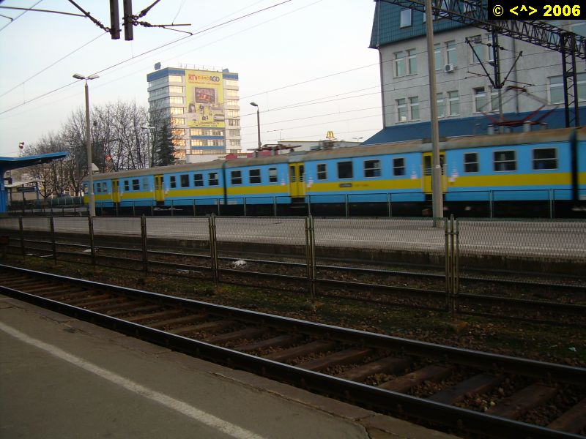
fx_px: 643
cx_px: 293
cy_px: 220
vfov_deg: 37.7
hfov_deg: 49.0
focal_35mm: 38
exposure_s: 1/46.2
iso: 50
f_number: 2.8
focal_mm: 6.3
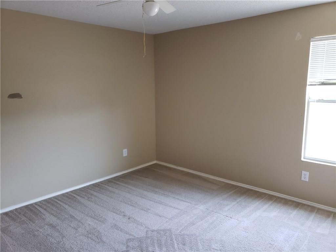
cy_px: 126
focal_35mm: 26
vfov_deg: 53.1
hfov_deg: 67.3
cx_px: 168
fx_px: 252
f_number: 1.5
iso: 200
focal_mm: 4.3
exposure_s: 1/50
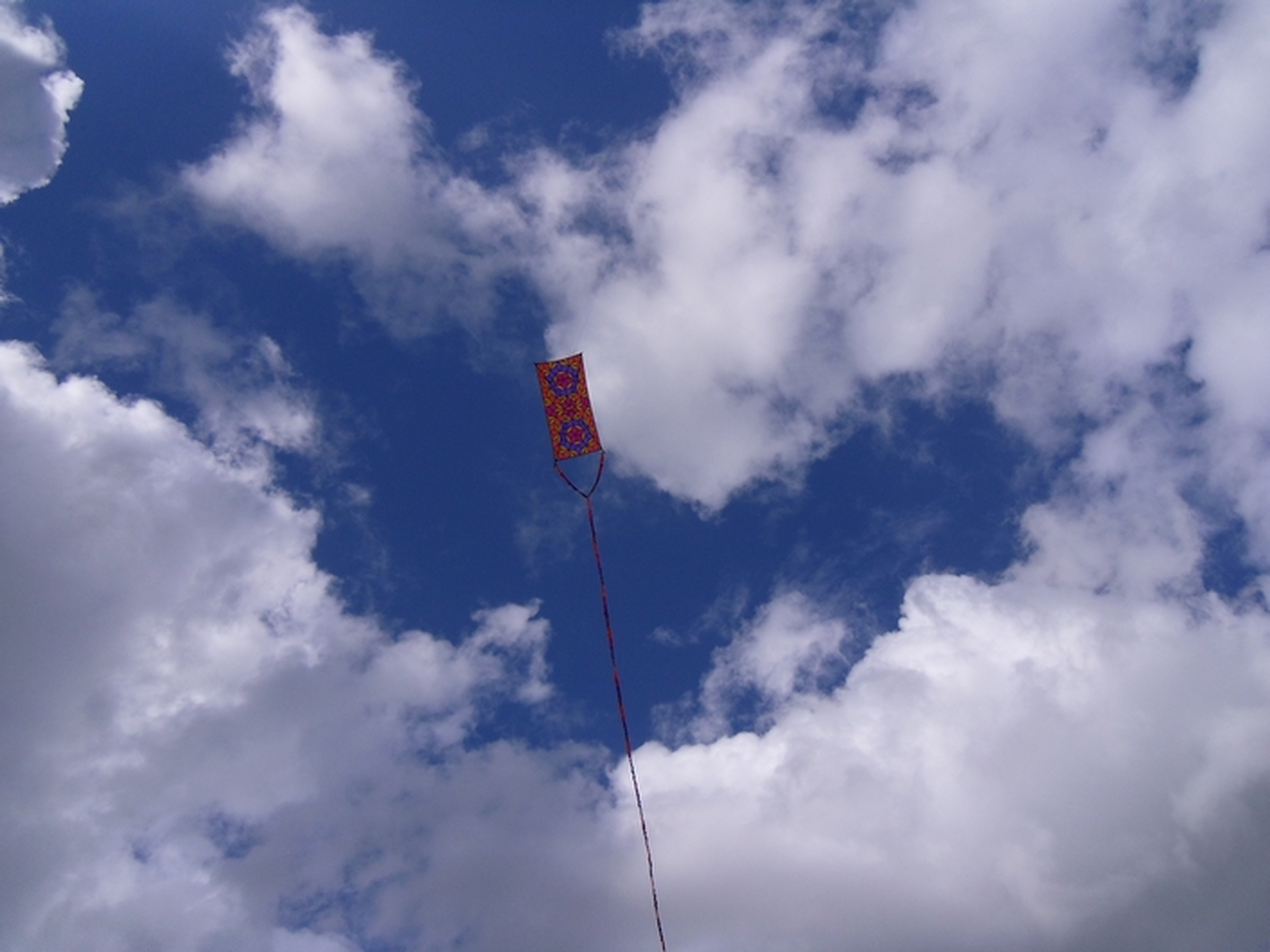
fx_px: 1137
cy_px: 476
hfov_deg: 58.4
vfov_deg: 45.4
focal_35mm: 31
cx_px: 635
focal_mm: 5.6
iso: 80
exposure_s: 1/304
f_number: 9.5
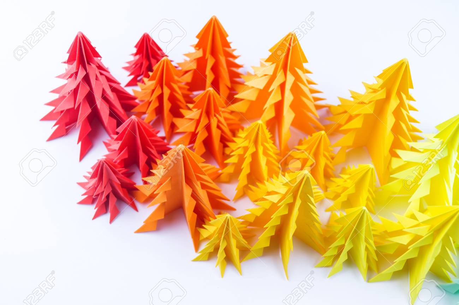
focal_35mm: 52
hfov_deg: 38.2
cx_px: 230
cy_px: 152
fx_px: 662
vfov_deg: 25.9
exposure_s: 1/80
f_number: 5
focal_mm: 35
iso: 100
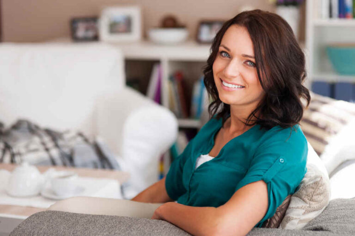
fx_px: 838
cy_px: 118
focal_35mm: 85
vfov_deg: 16.1
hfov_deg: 23.9
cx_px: 178
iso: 100
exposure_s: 1/160
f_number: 2.5
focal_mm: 85
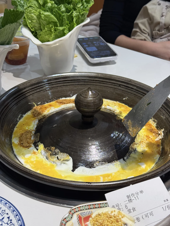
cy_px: 113
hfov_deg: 30.3
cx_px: 85
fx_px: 314
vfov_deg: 39.7
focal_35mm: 48
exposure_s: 1/100
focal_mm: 6.76
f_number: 1.78
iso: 80
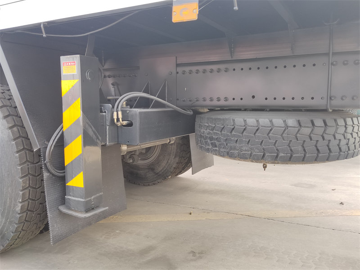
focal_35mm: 29
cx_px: 180
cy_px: 135
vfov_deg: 48.2
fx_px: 302
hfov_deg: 61.7
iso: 179
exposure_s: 1/120
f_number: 1.9
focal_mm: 5.52
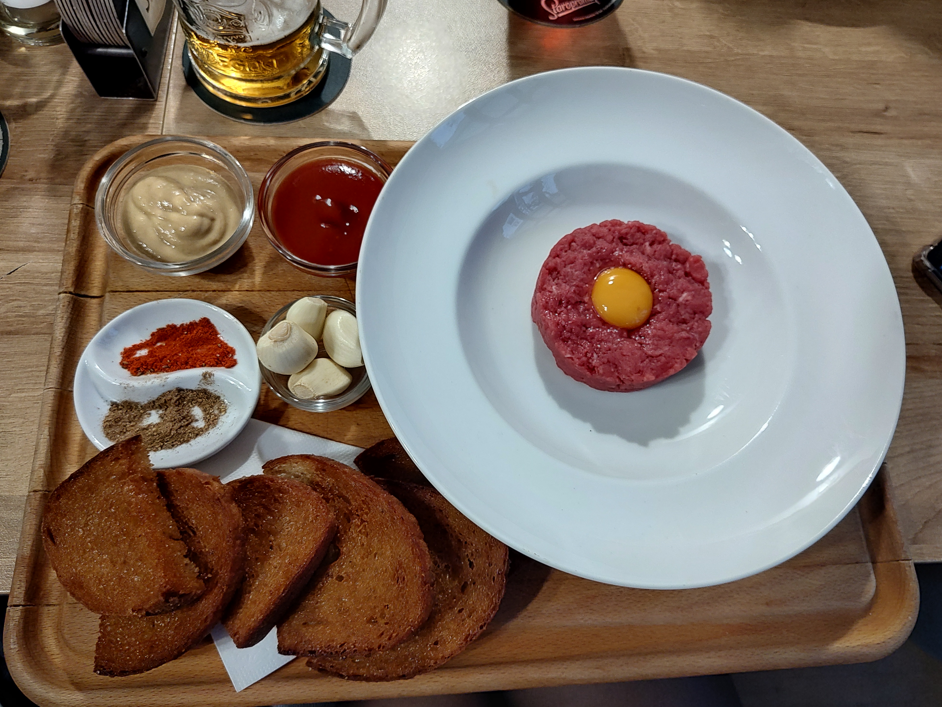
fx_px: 653
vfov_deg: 56.8
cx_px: 470
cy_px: 354
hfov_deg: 71.6
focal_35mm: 24
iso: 919
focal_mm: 5.56
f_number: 1.8
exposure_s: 1/50
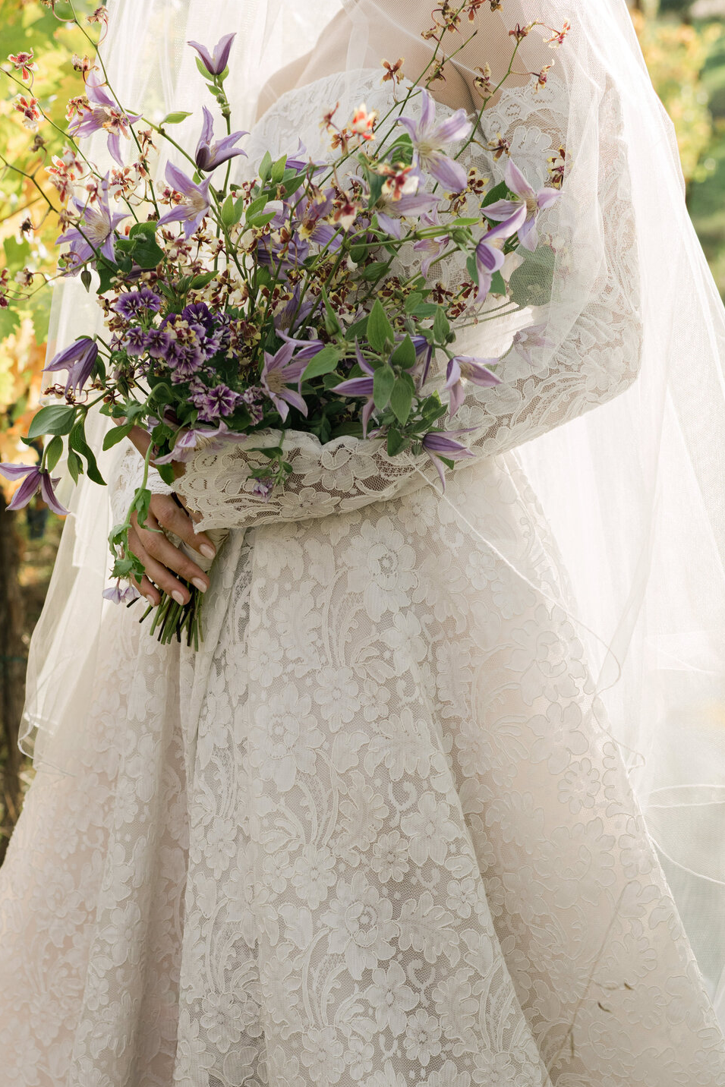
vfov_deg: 44.4
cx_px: 308
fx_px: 1329
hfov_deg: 30.5
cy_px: 612
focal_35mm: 44
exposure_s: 1/1600
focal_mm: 35
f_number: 4
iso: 250
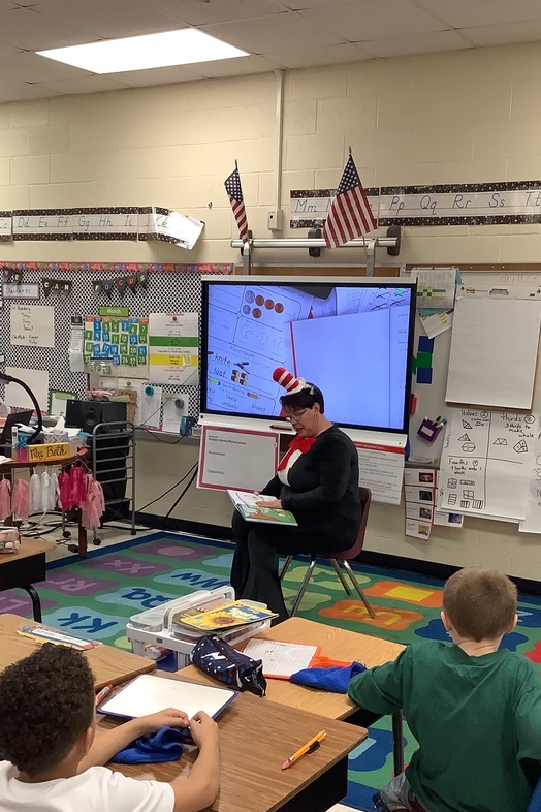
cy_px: 494
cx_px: 289
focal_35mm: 42
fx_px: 947
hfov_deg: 31.9
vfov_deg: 46.1
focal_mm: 3.3
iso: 125
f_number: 2.4
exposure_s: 1/60
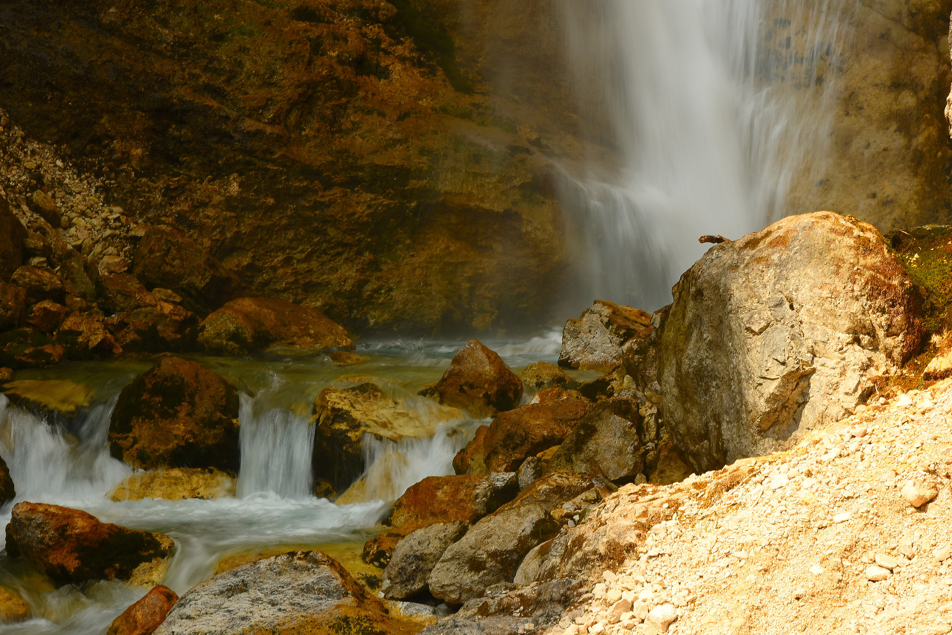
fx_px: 2274
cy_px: 315
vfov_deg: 15.9
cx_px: 471
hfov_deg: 23.6
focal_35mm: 86
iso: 320
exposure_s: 1/20
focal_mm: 85
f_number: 22
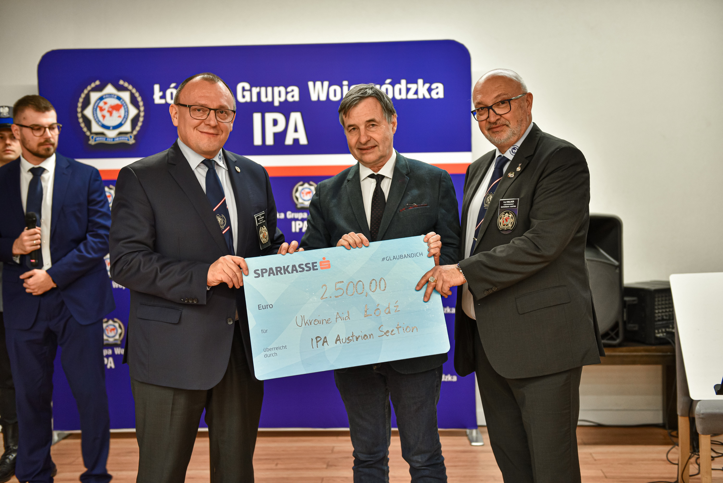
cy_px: 242
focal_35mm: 48
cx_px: 362
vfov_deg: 28.1
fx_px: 964
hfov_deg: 41.1
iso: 1000
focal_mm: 48
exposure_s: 1/80
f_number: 2.8
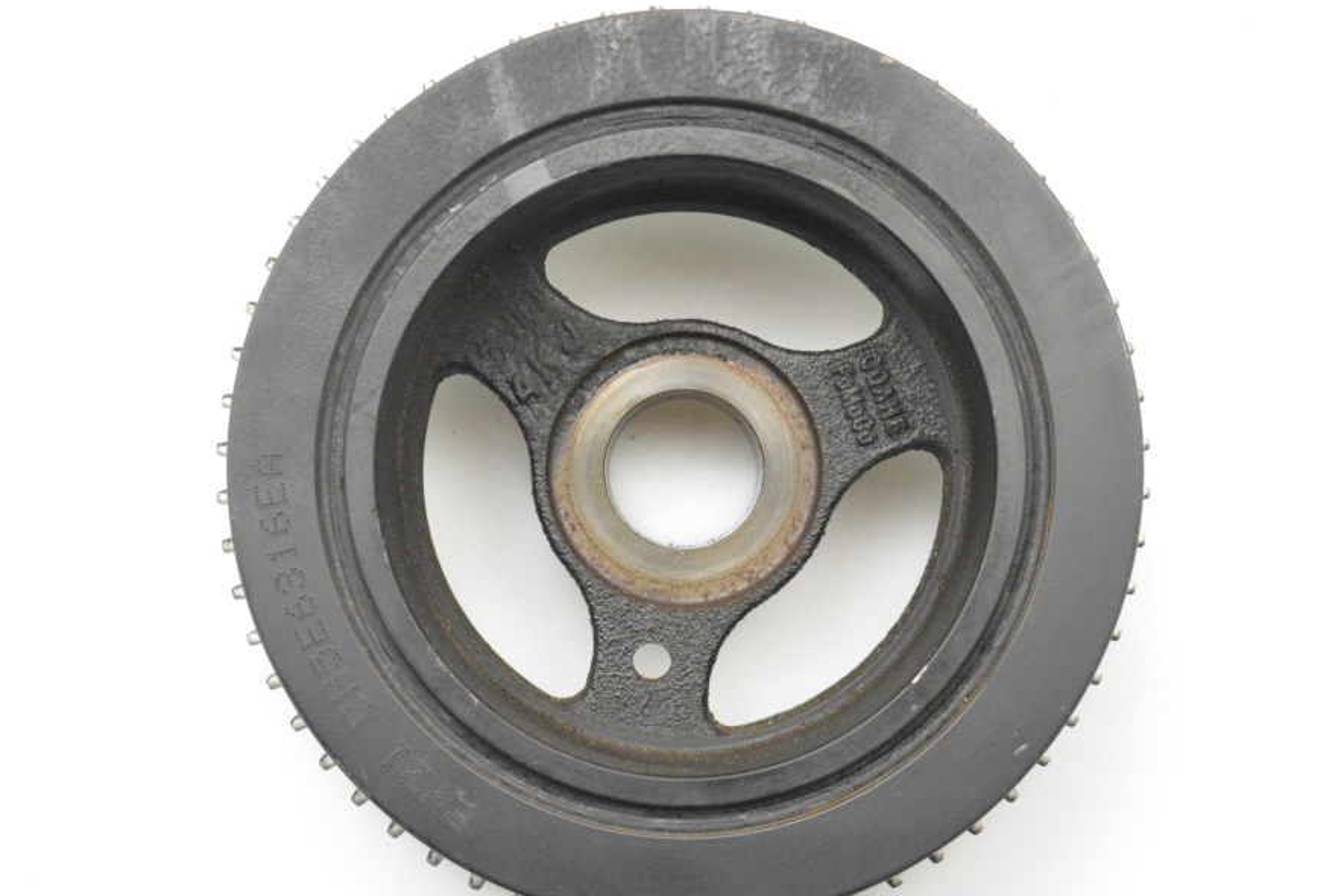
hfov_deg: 33.9
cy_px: 491
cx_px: 659
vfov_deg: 23.0
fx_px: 2202
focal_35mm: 59
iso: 6400
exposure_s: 1/400
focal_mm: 34
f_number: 10
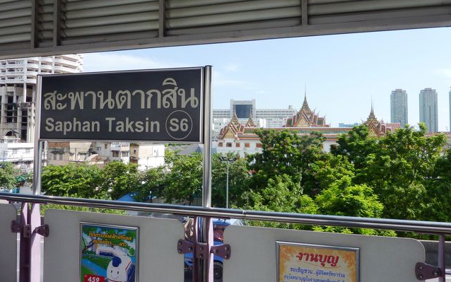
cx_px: 223
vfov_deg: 45.9
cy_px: 121
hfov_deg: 68.4
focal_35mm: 27
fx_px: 332
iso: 80
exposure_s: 1/640
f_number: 3.3
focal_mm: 4.1
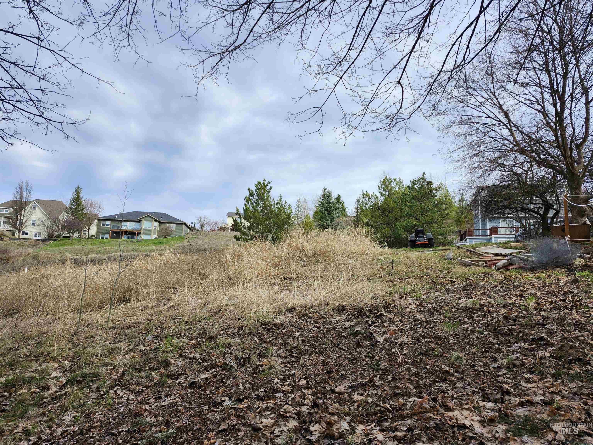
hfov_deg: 73.9
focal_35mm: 23
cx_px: 296
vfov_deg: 58.9
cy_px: 222
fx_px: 394
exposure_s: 1/890
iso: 25
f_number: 1.8
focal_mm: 5.54
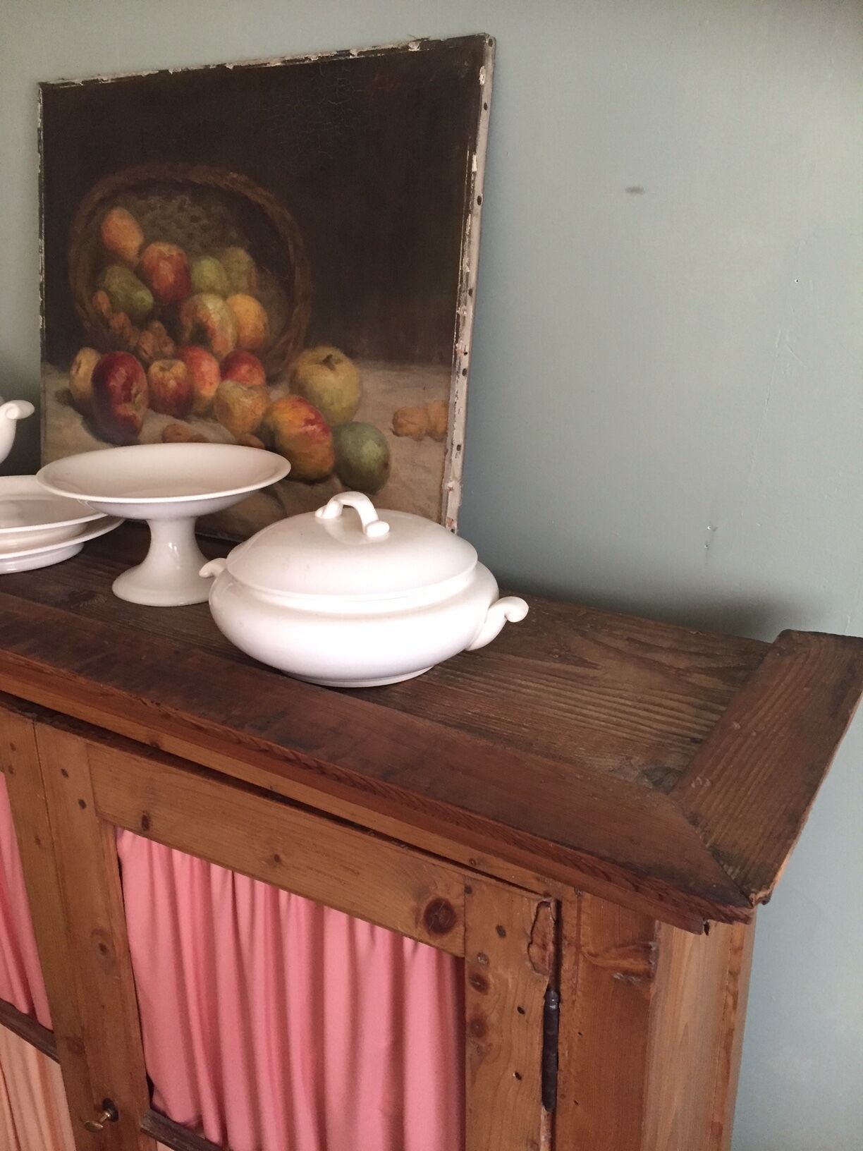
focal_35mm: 29
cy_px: 576
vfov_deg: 61.7
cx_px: 432
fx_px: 964
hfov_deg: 48.2
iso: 320
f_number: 2.2
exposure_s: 1/33
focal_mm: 4.15
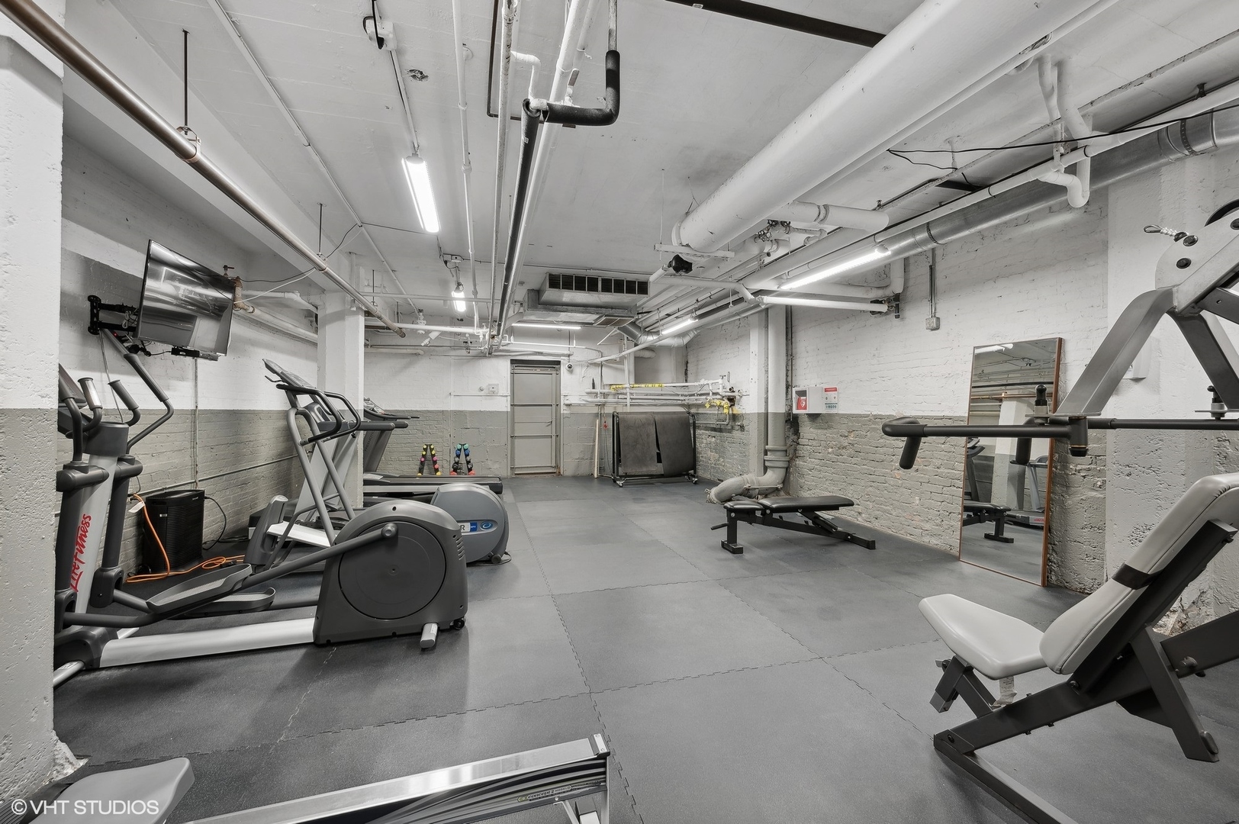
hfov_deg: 104.3
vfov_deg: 81.1
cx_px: 620
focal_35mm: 14
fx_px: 481
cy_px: 412
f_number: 10
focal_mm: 14
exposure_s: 1/2.5
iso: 100
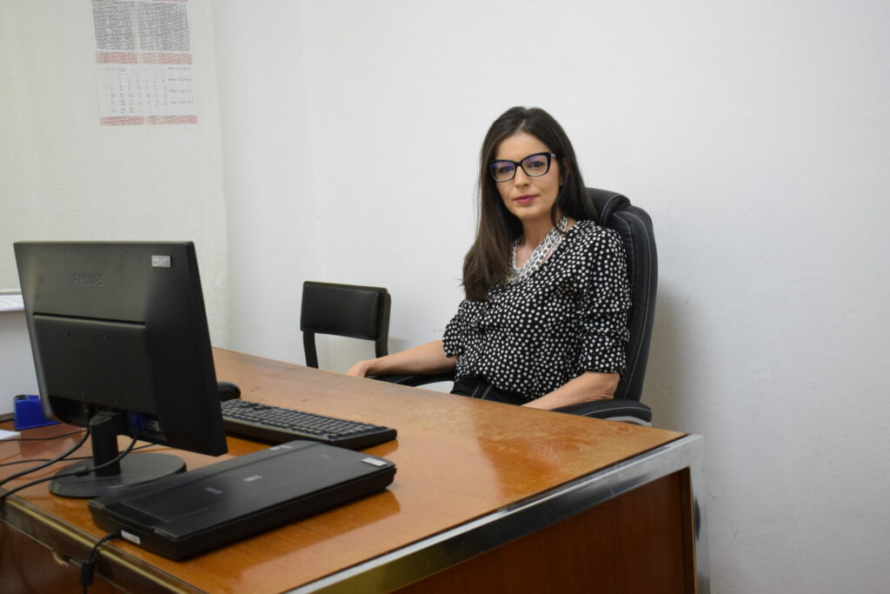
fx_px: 1075
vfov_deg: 30.9
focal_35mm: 44
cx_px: 445
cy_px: 297
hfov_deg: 45.0
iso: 2200
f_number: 4.2
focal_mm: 29
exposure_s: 1/30
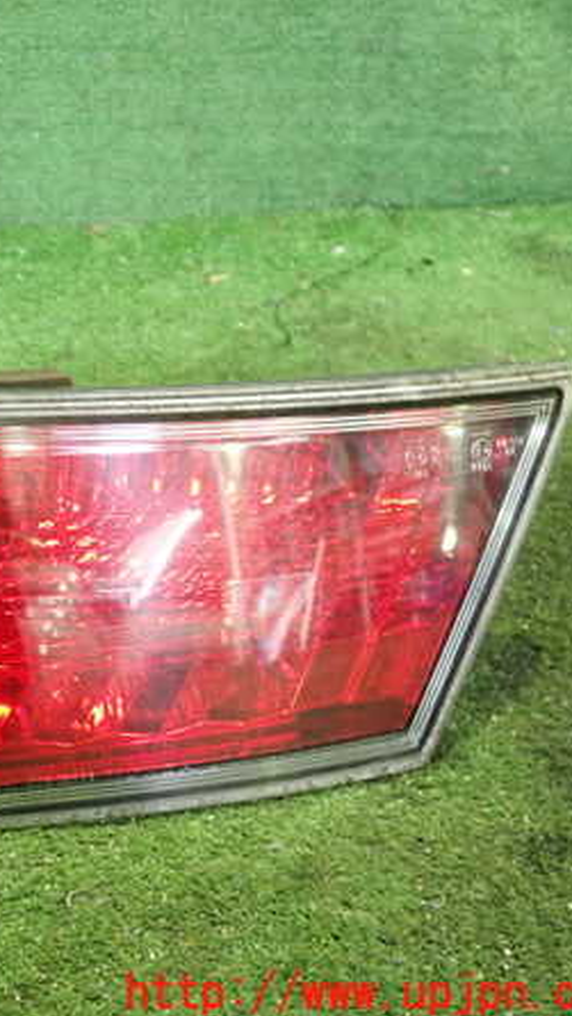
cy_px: 510
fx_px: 1186
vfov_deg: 46.4
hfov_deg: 25.3
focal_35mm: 44
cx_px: -43
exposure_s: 1/30
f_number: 2.3
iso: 640
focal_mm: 5.4
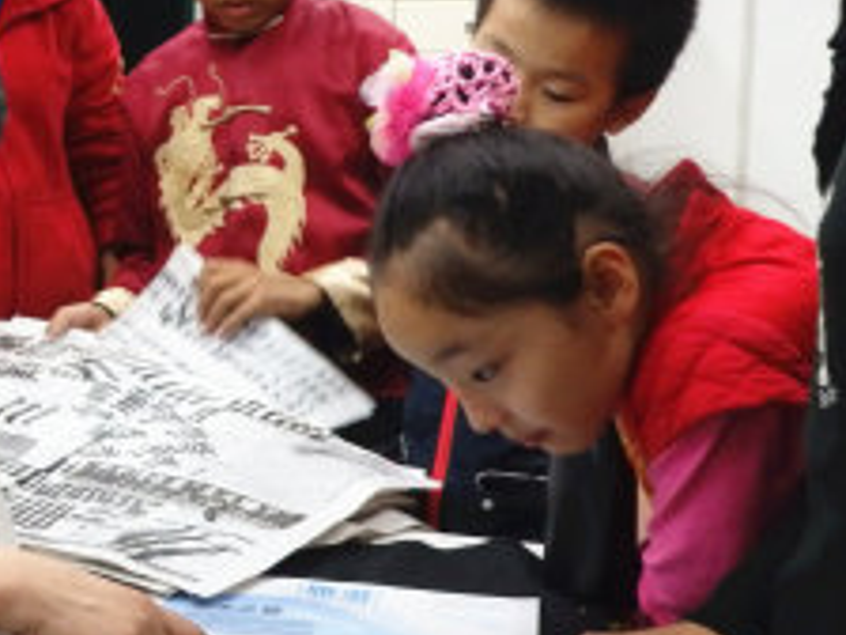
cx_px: -30
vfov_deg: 20.4
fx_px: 1760
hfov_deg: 25.5
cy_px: 285
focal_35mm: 72
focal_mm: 6
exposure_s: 1/60
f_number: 3.4
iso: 640
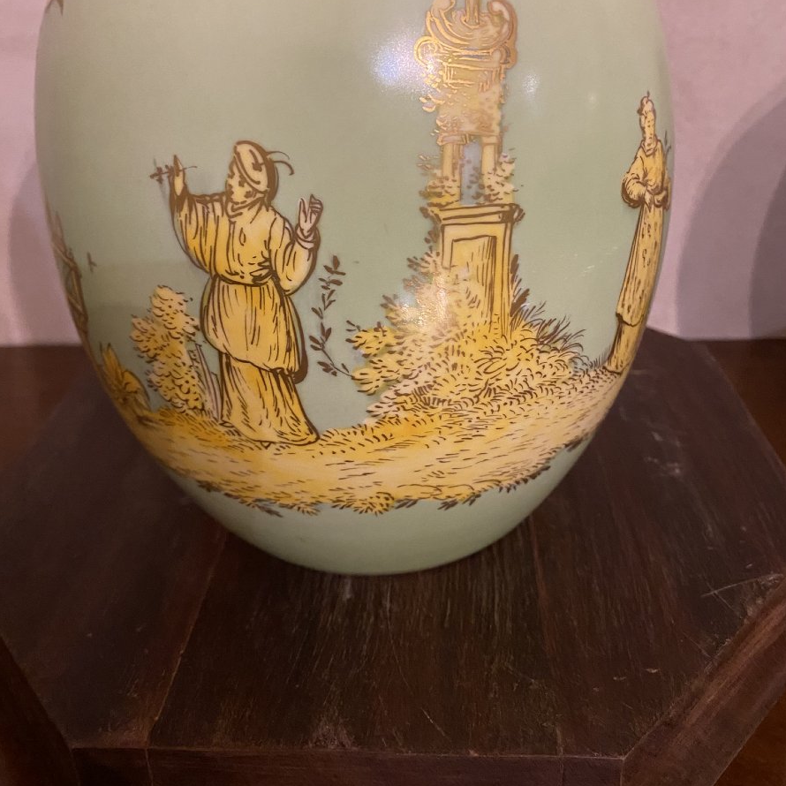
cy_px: 265
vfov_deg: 51.6
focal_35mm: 31
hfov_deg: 52.5
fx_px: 796
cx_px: 396
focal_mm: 4.25
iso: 500
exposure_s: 1/25
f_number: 1.8
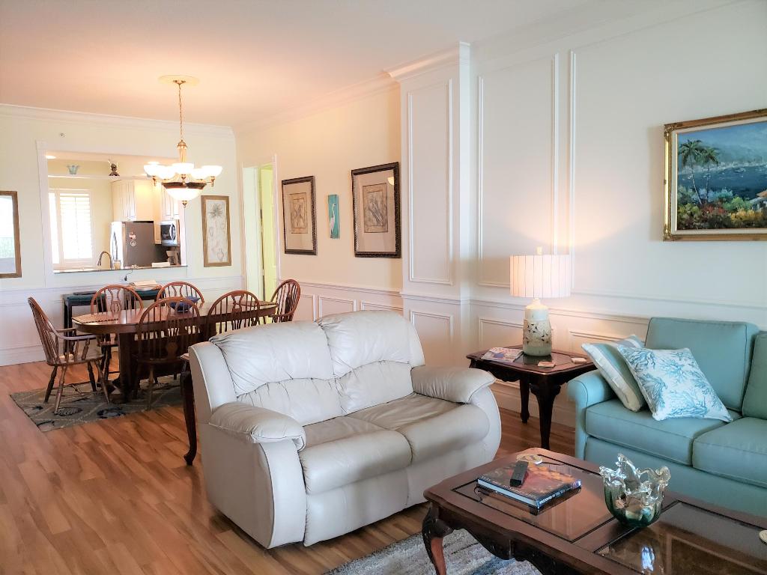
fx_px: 576
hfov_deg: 67.3
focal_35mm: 26
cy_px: 288
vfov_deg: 53.1
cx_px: 384
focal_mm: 4.3
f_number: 2.4
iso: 320
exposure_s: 1/60
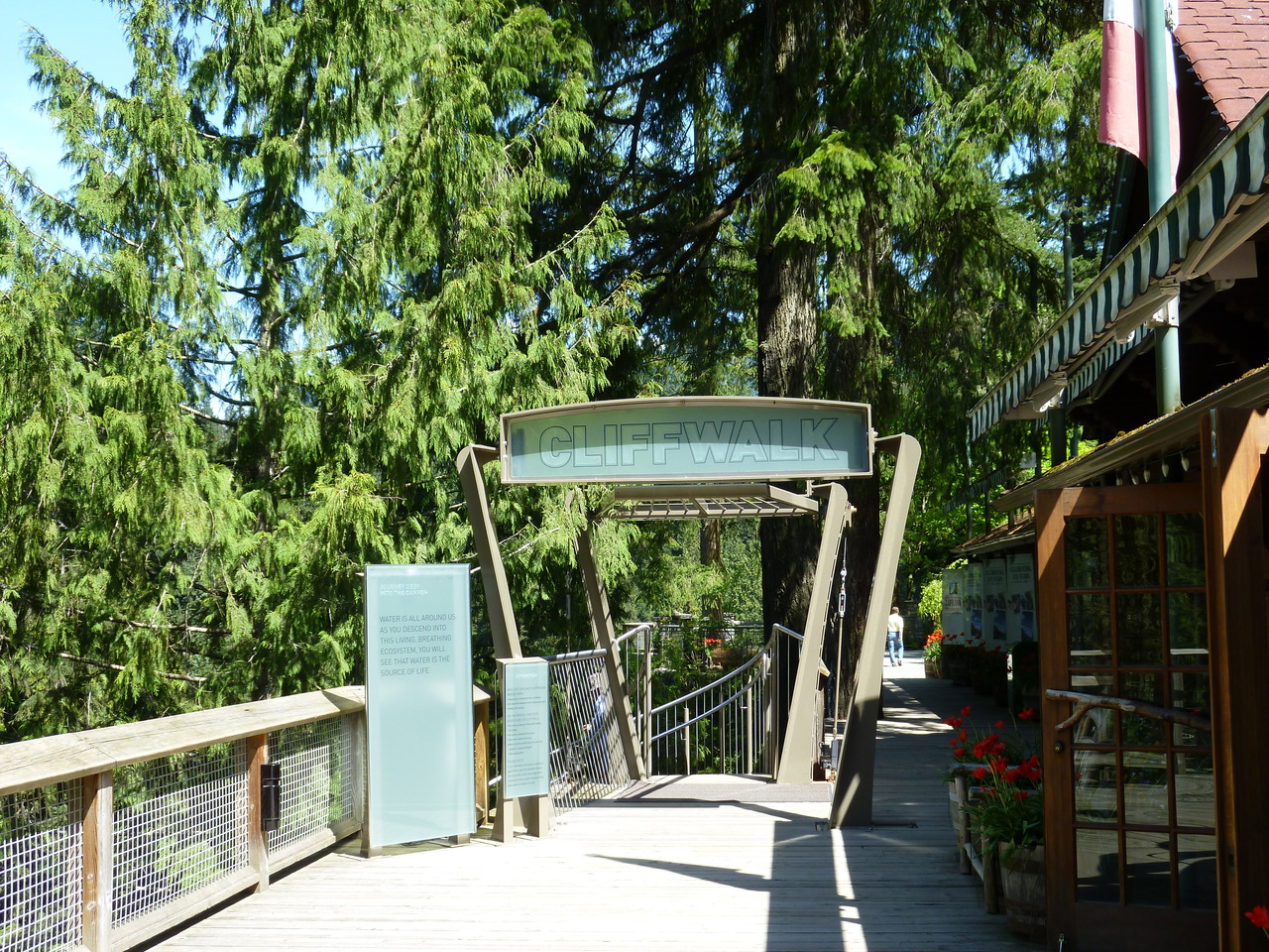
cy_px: 476
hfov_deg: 46.8
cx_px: 634
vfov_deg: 36.0
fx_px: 1466
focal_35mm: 40
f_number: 4
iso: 80
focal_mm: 7.2
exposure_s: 1/125
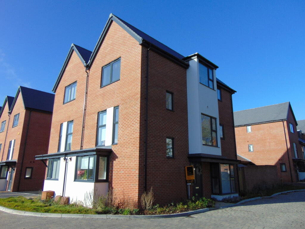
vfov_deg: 54.9
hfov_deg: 69.4
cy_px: 114
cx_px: 152
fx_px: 220
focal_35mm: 25
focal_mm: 4.5
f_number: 3
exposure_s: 1/1000
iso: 80
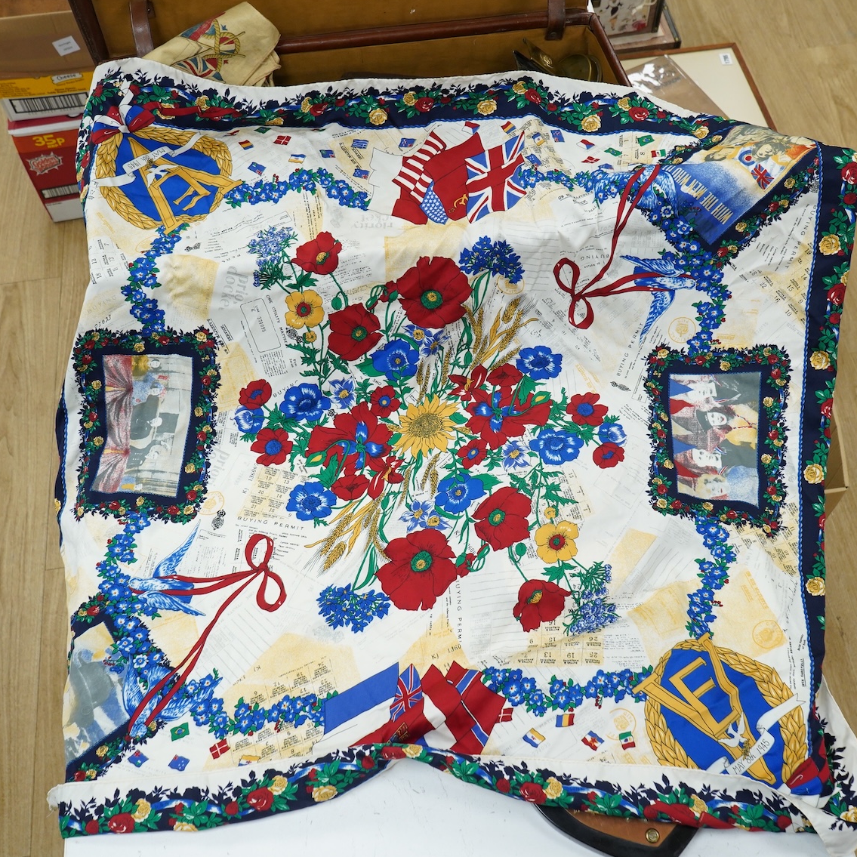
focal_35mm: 36
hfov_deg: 46.0
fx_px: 1008
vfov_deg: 46.0
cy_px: 429
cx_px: 453
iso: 2500
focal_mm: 28
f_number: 8
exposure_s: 1/125
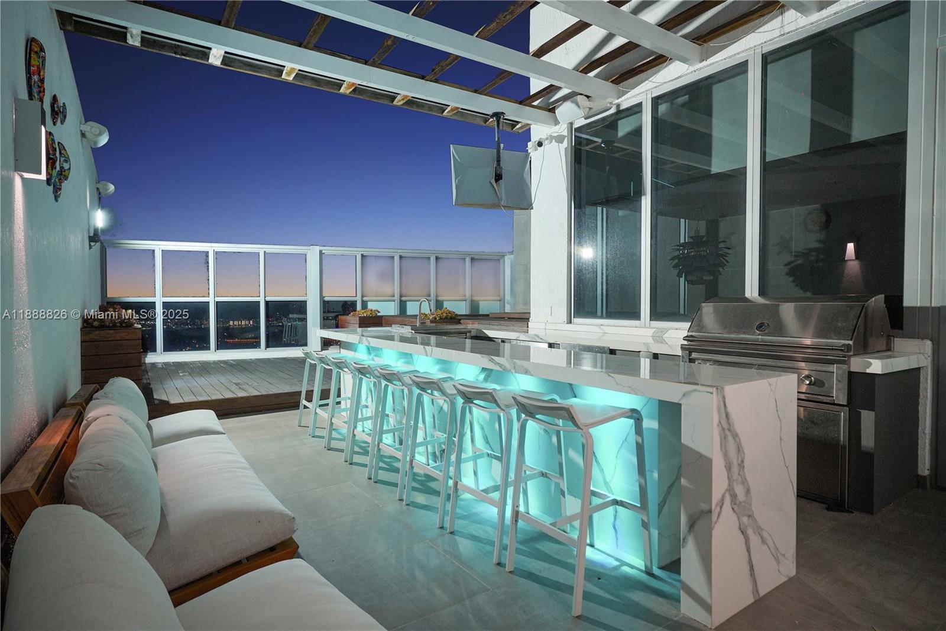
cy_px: 316
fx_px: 525
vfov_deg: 61.9
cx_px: 473
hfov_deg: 84.0
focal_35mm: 20
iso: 640
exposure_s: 1/8
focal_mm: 20
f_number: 5
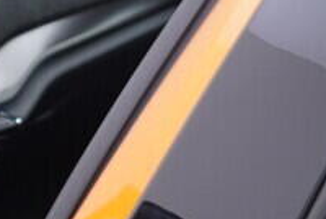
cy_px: 362
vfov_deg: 7.3
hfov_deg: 10.1
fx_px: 1669
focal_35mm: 184
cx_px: -388
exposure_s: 1/40
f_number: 2.8
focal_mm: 24
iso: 125
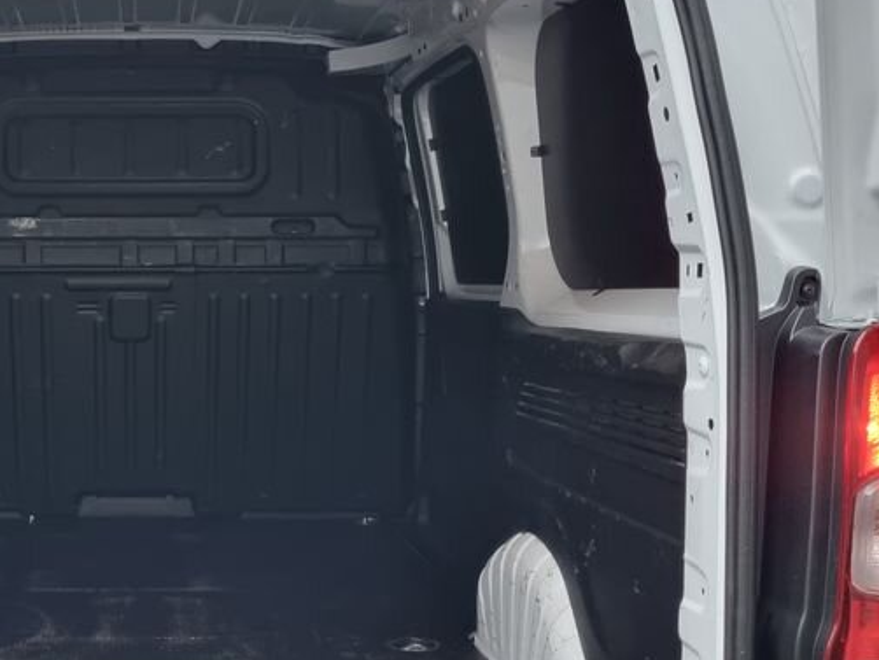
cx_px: 124
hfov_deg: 34.5
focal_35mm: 53
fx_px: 1346
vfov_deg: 27.5
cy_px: 399
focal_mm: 5.4
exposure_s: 1/50
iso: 320
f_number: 1.8
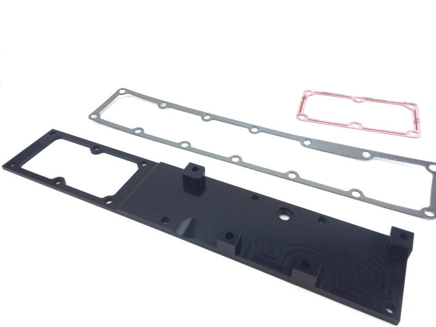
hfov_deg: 61.7
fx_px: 365
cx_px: 218
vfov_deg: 48.2
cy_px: 164
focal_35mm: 29
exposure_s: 1/311
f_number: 2.2
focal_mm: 4.15
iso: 32
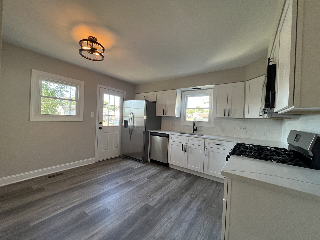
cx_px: 160
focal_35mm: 13
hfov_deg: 106.2
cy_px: 120
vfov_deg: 89.9
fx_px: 120
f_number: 1.8
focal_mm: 1.57
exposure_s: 1/120
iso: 160
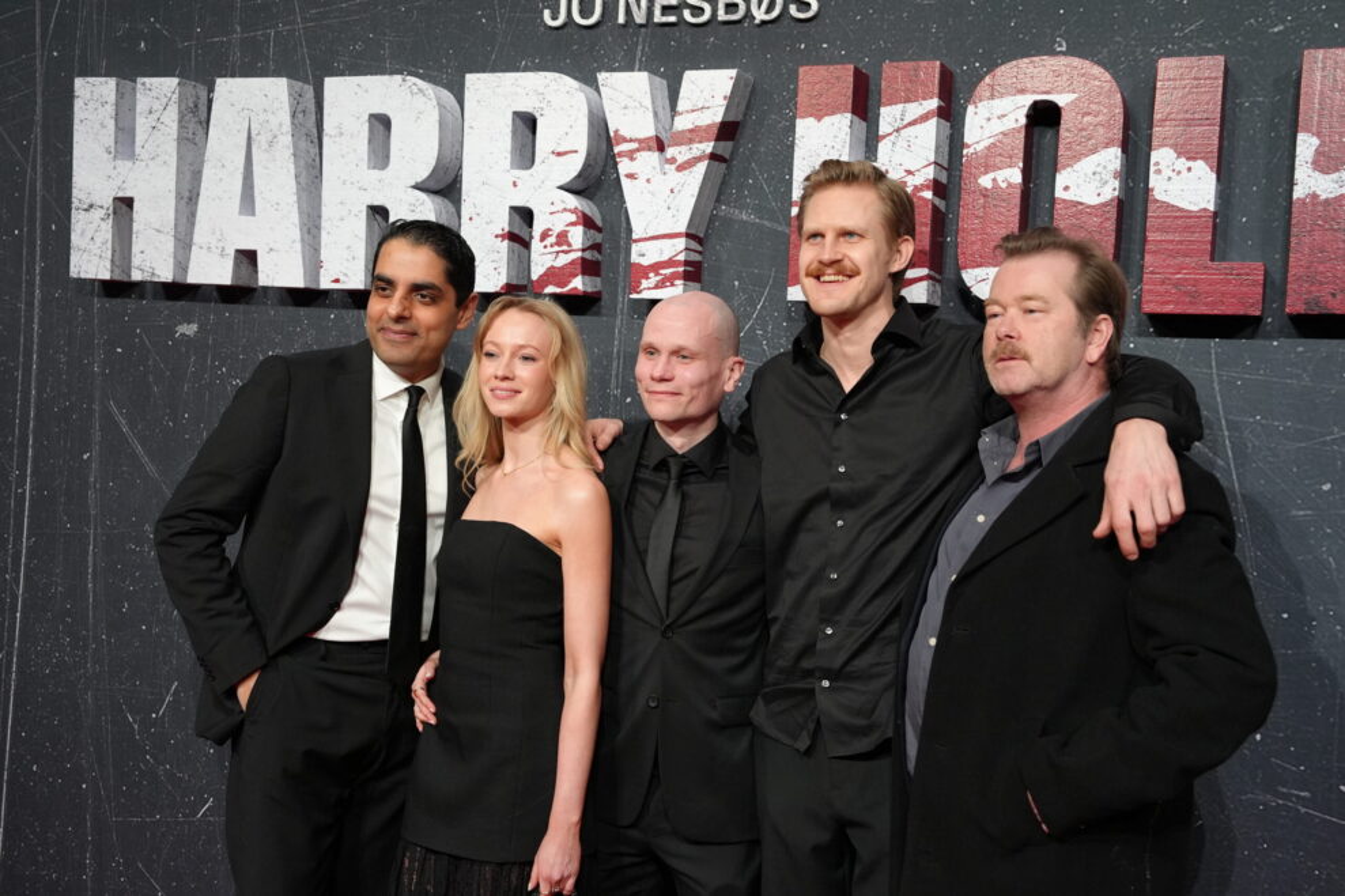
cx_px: 672
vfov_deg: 29.9
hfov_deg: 43.6
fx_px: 1681
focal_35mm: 45
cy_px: 448
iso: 3200
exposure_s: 1/160
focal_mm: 45
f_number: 4
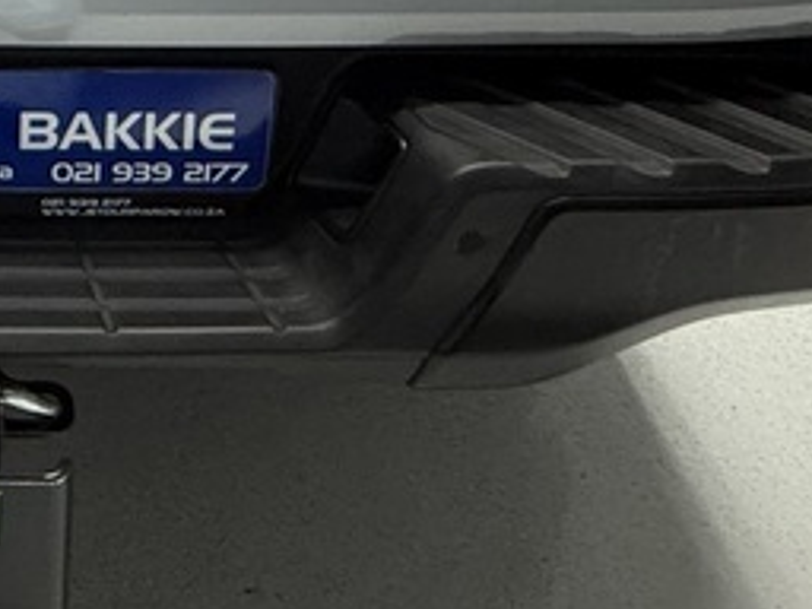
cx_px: -79
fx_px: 1314
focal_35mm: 56
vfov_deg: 21.9
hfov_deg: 30.7
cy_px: -292
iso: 500
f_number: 2.2
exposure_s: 1/50
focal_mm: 2.22
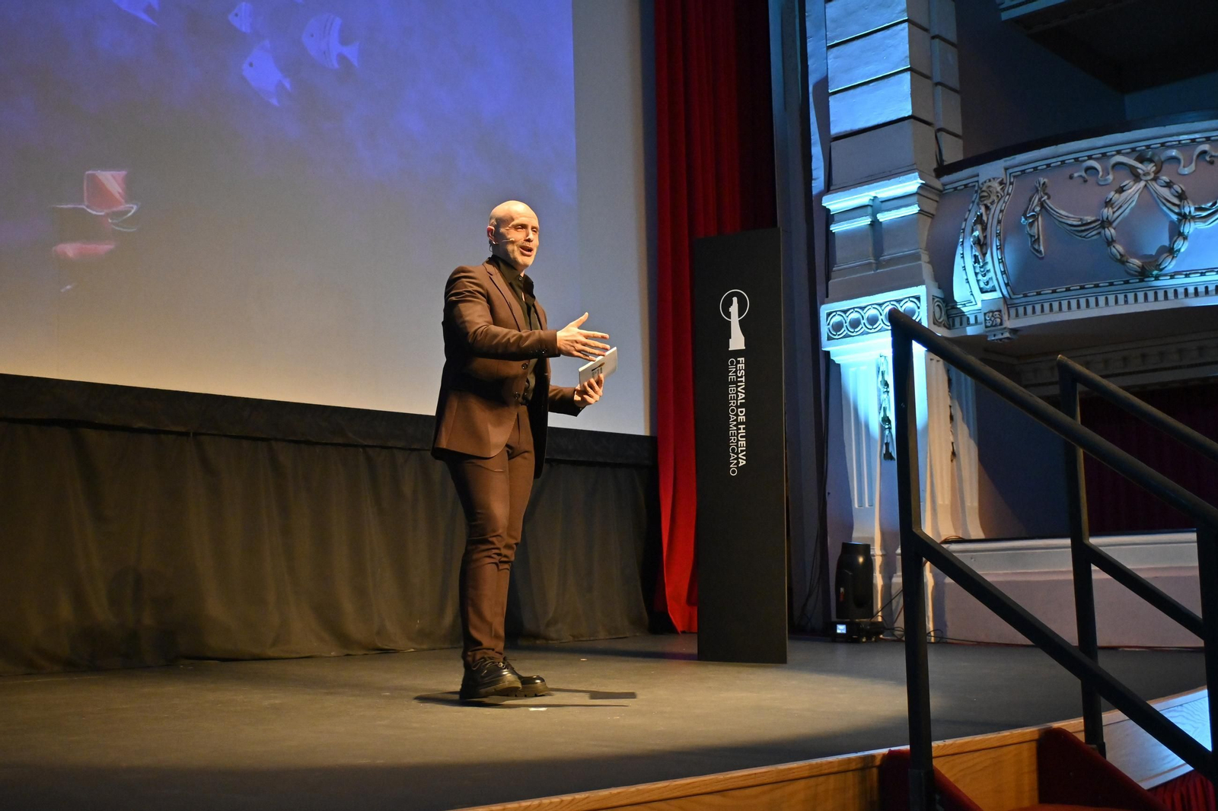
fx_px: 1319
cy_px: 406
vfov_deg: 34.2
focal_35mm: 39
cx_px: 609
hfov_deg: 49.6
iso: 2500
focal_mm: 26
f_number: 4.5
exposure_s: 1/125
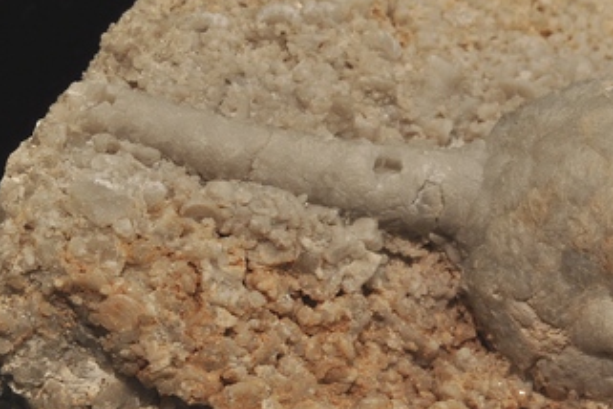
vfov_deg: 10.2
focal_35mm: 135
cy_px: 208
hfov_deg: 15.1
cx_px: 437
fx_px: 2299
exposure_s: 1
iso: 400
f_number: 32
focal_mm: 60
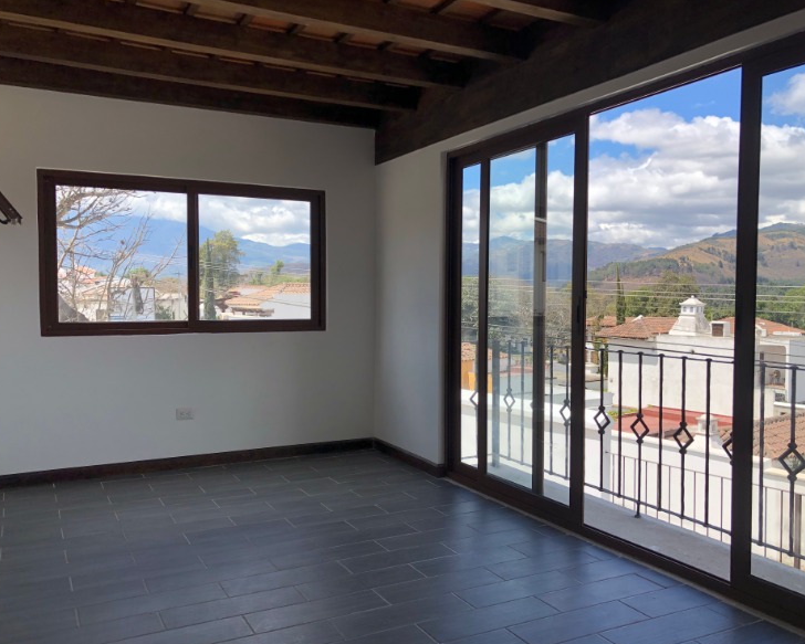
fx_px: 715
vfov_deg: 48.5
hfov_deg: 58.7
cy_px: 329
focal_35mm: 30
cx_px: 390
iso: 20
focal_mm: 4
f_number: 1.8
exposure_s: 1/1130
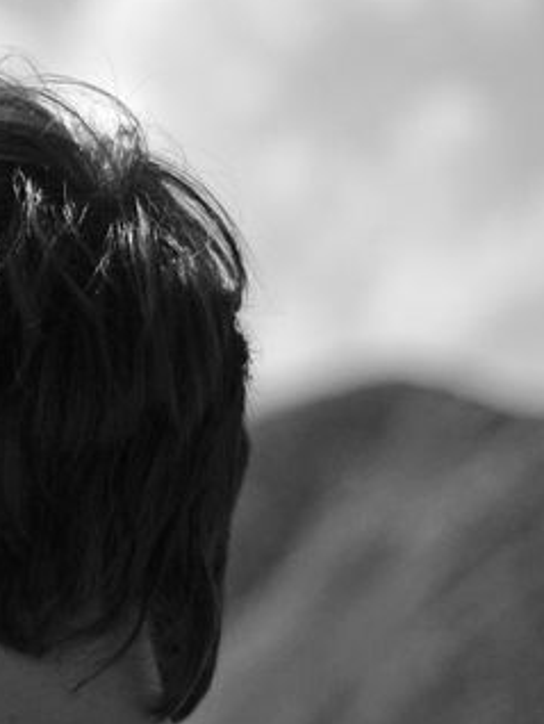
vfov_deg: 6.3
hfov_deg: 4.6
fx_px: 6529
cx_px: -815
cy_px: 497
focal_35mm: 312
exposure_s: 1/16000
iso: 100
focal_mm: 32
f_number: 1.2
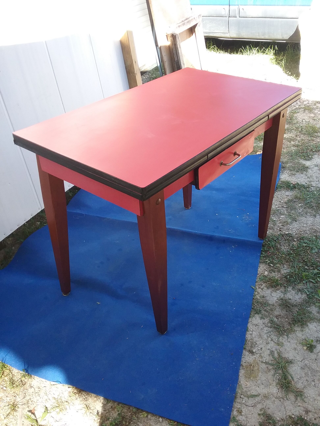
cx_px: 160
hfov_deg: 45.4
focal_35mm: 31
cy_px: 213
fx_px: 382
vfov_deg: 58.4
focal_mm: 3.3
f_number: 2.2
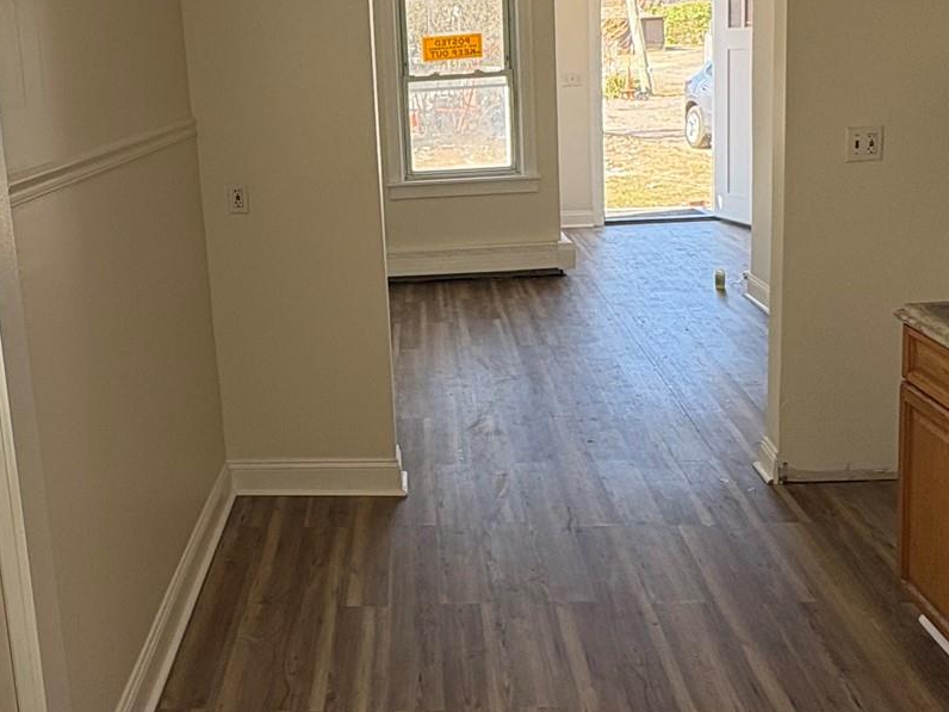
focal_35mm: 36
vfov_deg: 38.9
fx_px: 987
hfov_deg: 50.5
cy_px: 203
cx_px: 320
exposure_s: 1/146
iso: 64
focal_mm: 2.22
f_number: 2.2
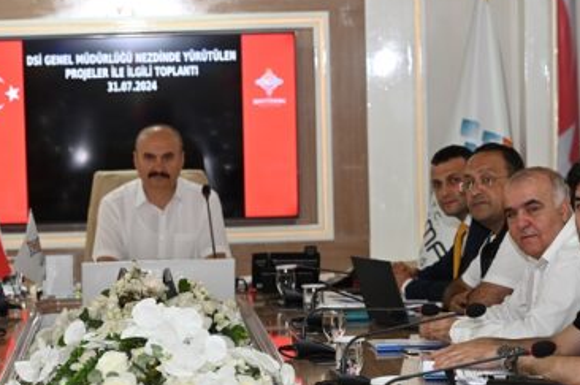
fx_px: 2365
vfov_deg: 9.3
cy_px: 280
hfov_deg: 14.0
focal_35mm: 147
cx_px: 182
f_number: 4
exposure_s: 1/60
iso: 360
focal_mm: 70
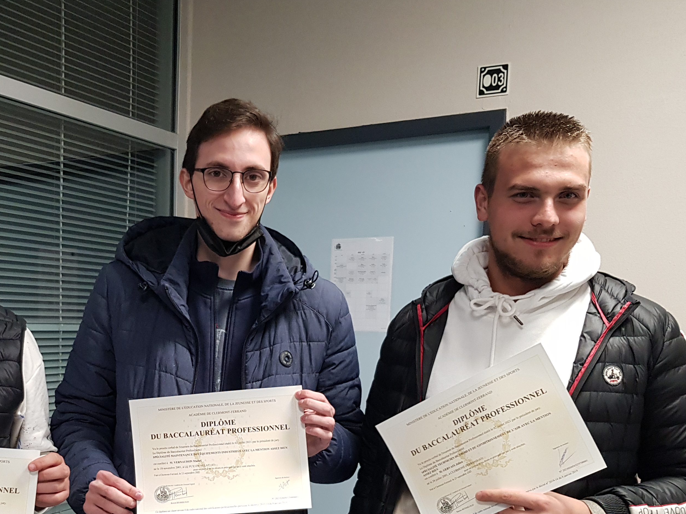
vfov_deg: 33.5
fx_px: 832
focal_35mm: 42
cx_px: 205
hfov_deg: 43.9
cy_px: 399
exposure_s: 1/50
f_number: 1.7
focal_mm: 4.2
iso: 200
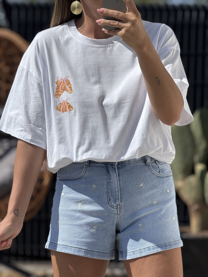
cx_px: 104
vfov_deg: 16.4
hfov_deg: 12.3
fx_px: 961
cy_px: 138
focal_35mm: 120
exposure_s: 1/2024
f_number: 2.8
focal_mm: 15.66
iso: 50
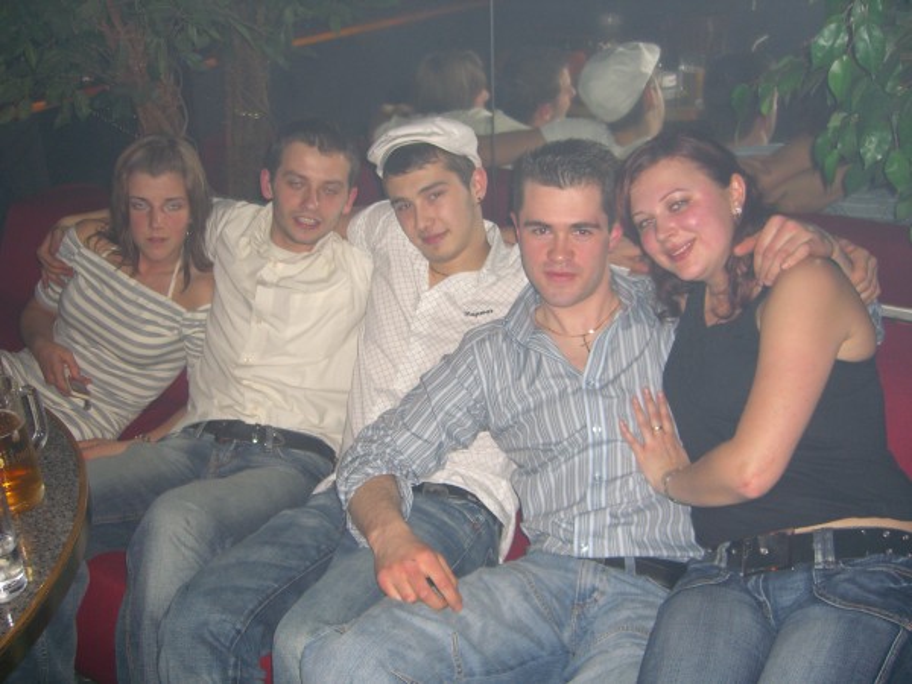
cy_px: 342
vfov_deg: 37.7
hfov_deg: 49.0
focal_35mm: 38
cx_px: 456
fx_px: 1001
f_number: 2.8
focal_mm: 7.9
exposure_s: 1/60
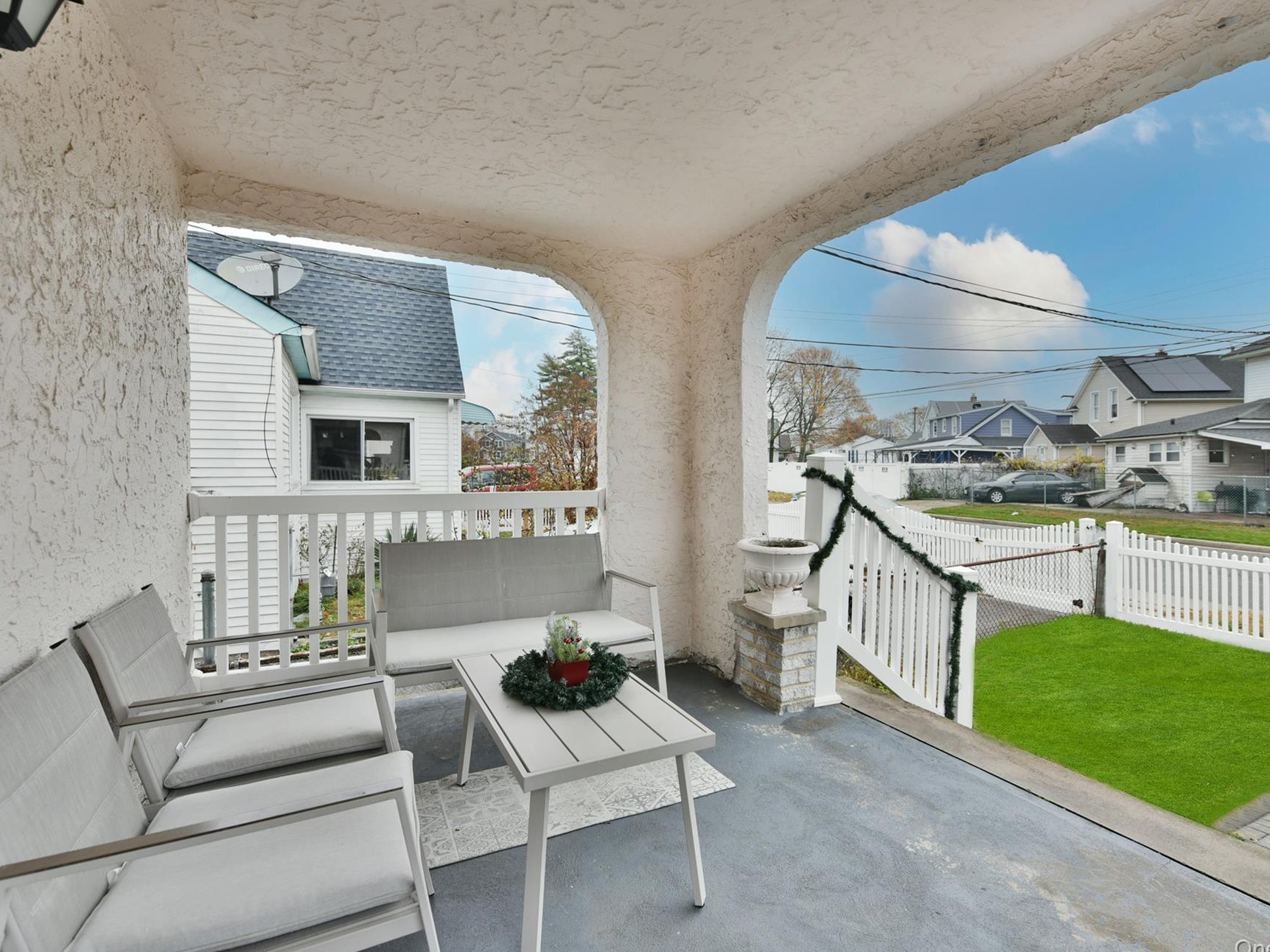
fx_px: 587
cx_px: 629
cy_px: 463
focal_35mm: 16
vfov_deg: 78.1
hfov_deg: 94.5
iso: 250
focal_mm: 14
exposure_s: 1/320
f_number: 4.5
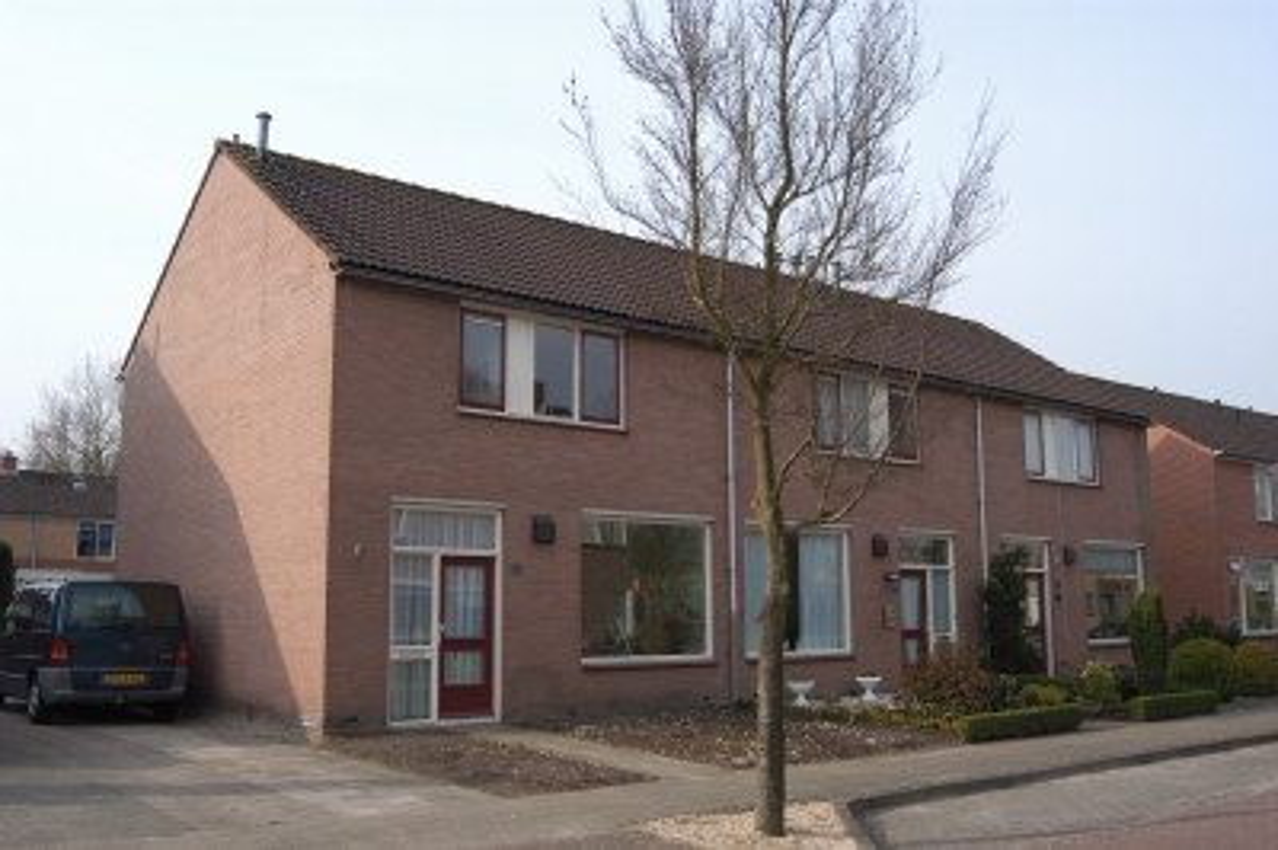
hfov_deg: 55.1
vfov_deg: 38.3
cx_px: 639
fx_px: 1224
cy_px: 425
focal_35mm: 34
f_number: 9
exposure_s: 1/320
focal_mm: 23
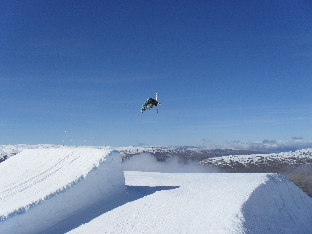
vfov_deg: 40.7
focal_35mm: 35
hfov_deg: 52.6
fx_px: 315
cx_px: 156
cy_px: 117
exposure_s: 1/350
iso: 80
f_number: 8.4
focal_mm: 6.3
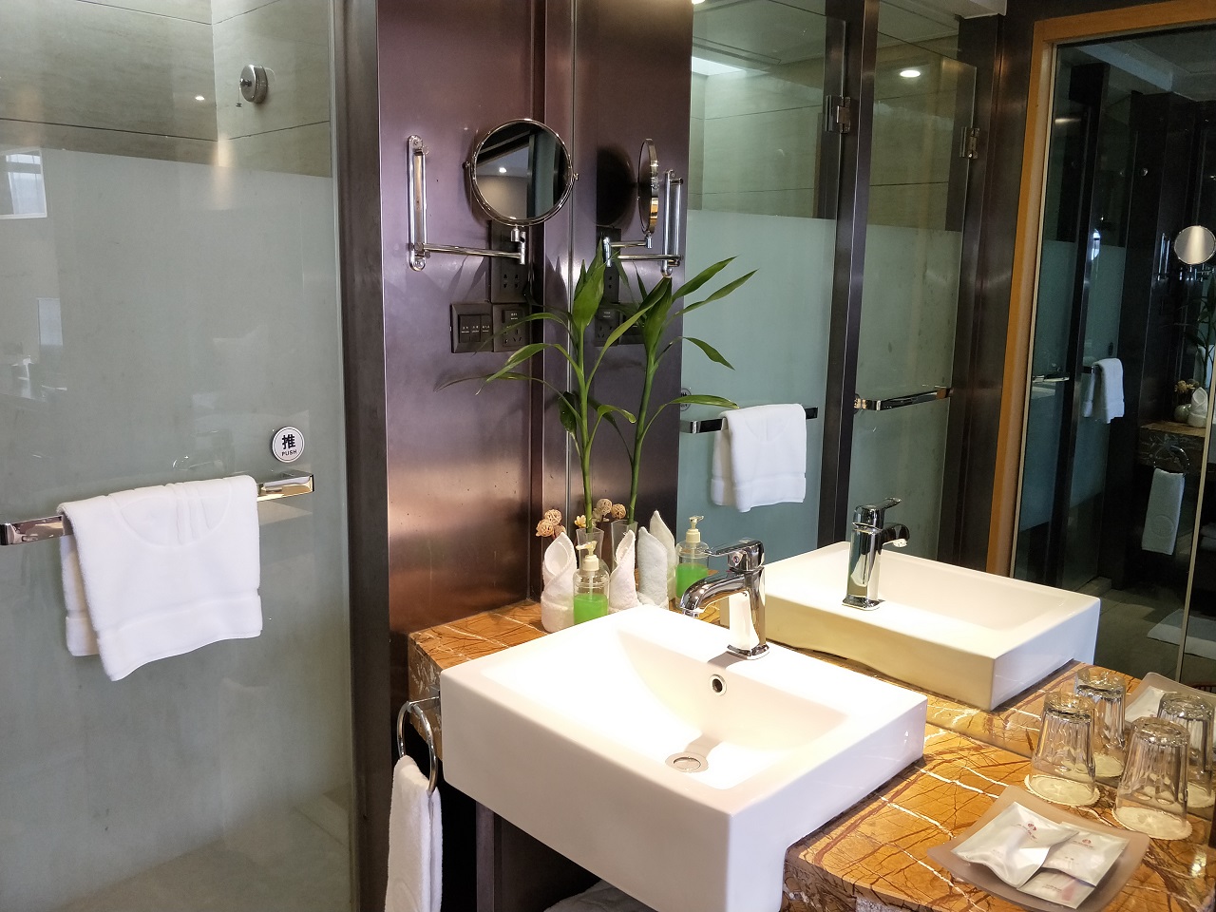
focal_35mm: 25
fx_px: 878
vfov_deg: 54.9
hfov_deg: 69.4
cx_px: 608
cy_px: 456
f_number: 1.7
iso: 268
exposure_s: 1/33
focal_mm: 4.27
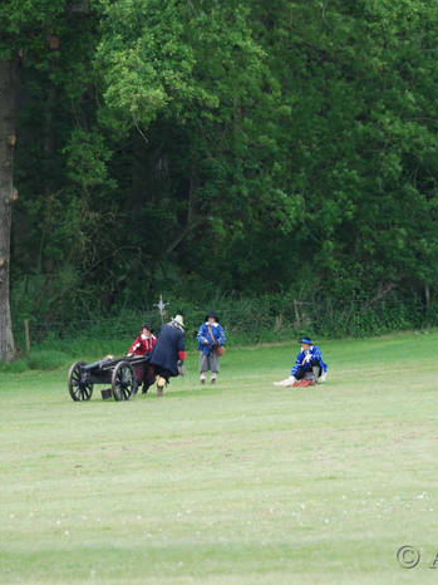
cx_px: 250
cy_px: 292
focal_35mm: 868
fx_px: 14657
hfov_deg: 1.7
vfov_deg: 2.3
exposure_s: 1/500
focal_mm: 400
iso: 500
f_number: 5.6
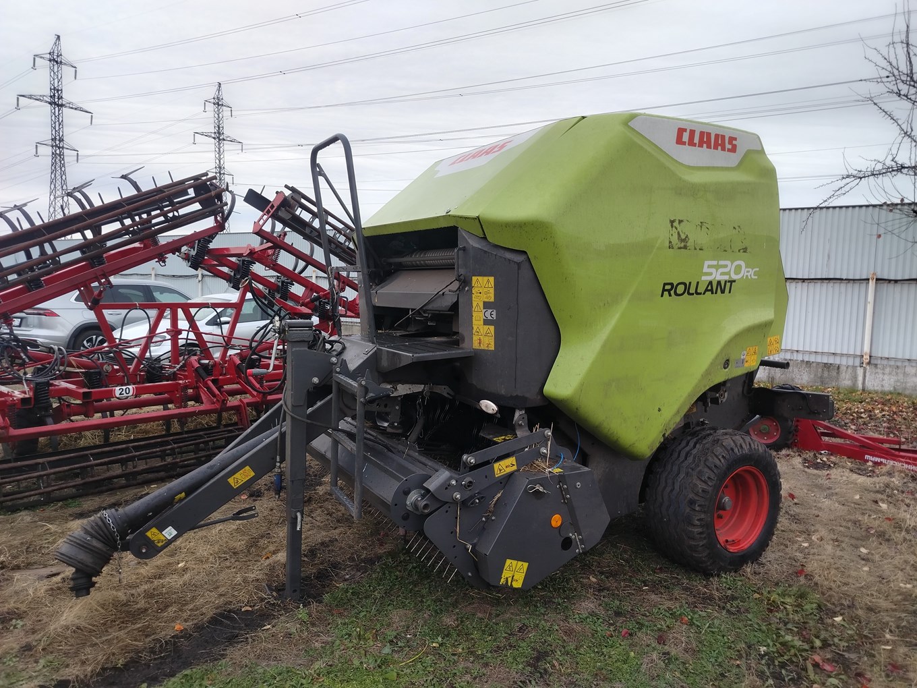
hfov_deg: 71.6
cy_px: 344
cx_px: 458
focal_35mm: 24
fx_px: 636
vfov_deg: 56.8
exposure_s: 1/50
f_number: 1.75
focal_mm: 5.25
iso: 132
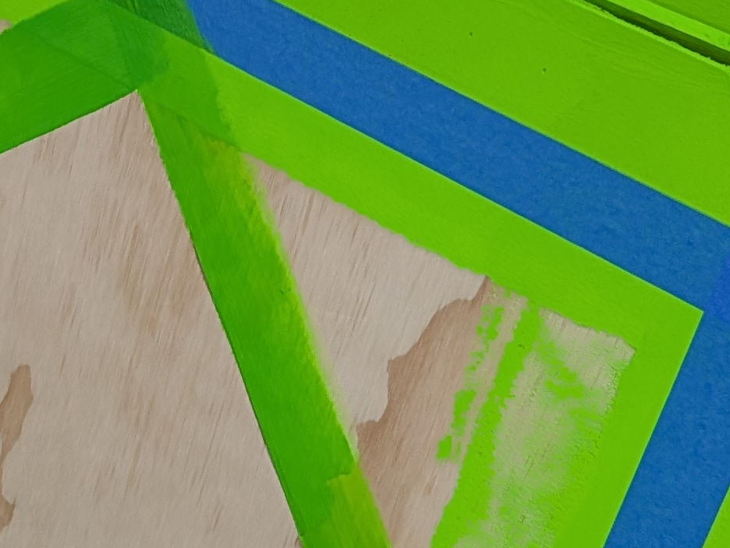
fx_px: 2151
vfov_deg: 14.5
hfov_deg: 18.6
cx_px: -36
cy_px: 296
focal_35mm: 102
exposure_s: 1/120
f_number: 1.7
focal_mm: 4.53
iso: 102
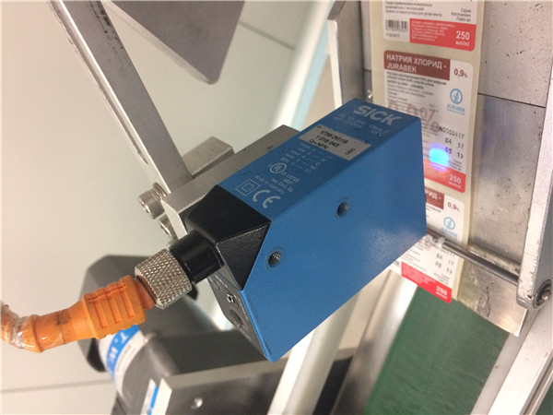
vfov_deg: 48.2
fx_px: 463
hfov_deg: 61.7
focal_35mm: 29
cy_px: 208
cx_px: 276
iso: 250
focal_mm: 4.15
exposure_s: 1/33
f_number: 2.2
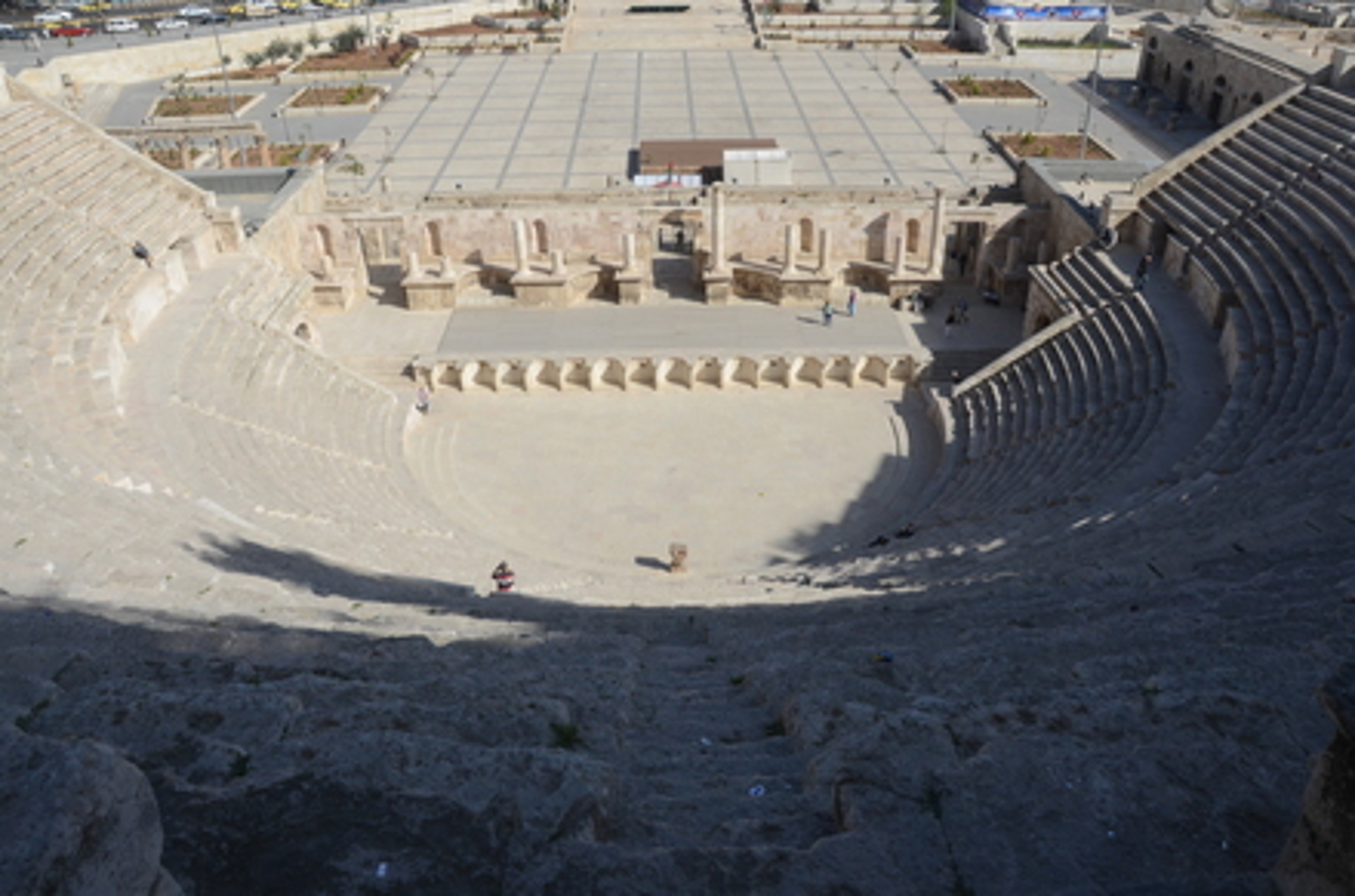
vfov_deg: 47.7
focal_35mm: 27
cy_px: 448
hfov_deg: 67.5
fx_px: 1014
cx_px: 678
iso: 250
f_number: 11
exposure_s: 1/500
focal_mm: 18
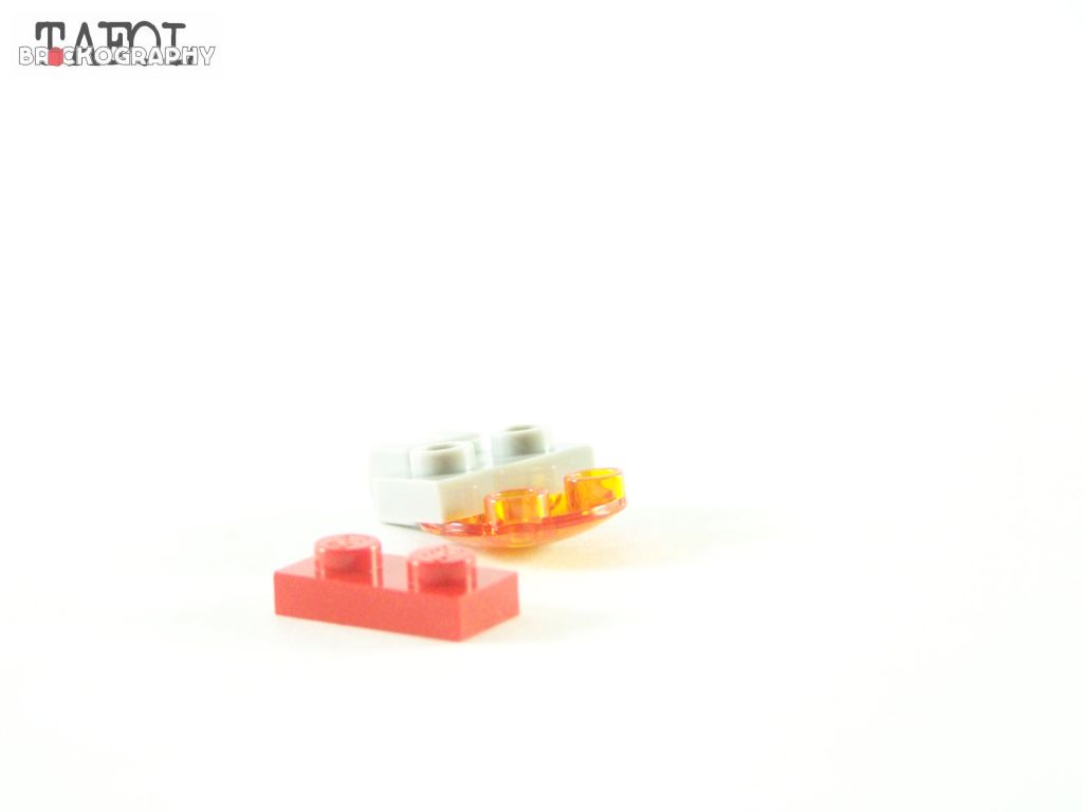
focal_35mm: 105
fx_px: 3285
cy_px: 406
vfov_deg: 14.1
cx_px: 542
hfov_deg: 18.7
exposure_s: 1/45
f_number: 3.2
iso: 400
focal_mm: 17.5
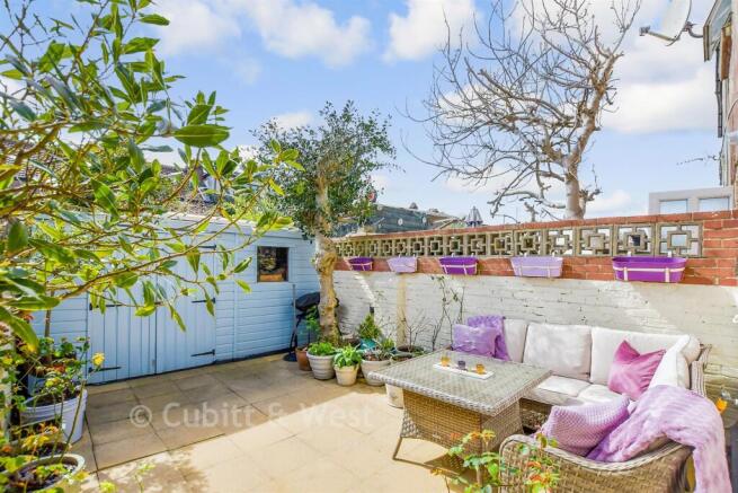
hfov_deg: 100.4
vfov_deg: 77.4
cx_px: 369
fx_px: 308
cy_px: 246
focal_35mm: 15
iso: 320
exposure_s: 1/640
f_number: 8
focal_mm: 10
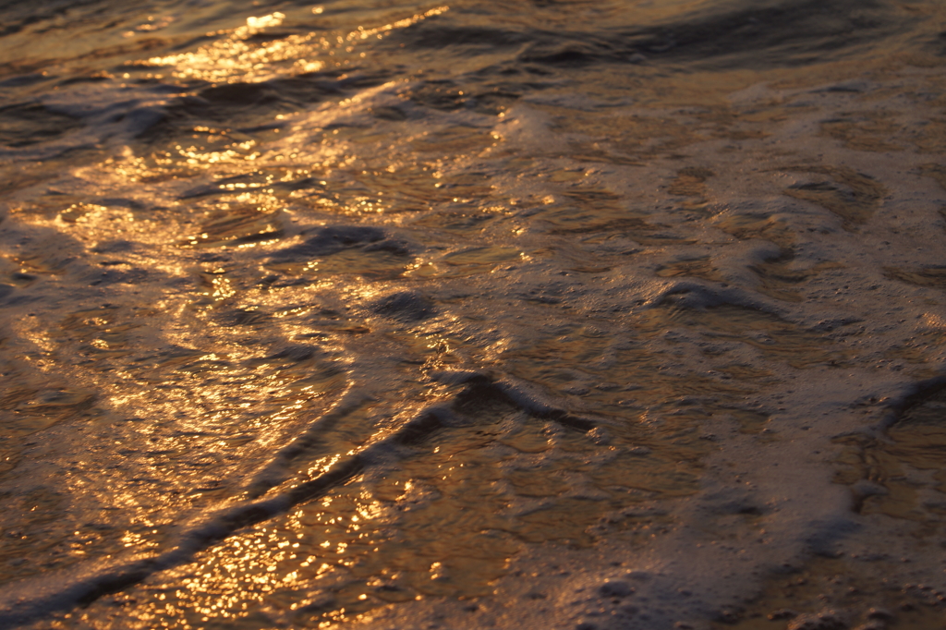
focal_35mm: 82
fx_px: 2167
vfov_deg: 16.5
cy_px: 315
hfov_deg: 24.6
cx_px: 473
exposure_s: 1/350
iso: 100
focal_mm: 55
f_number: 8
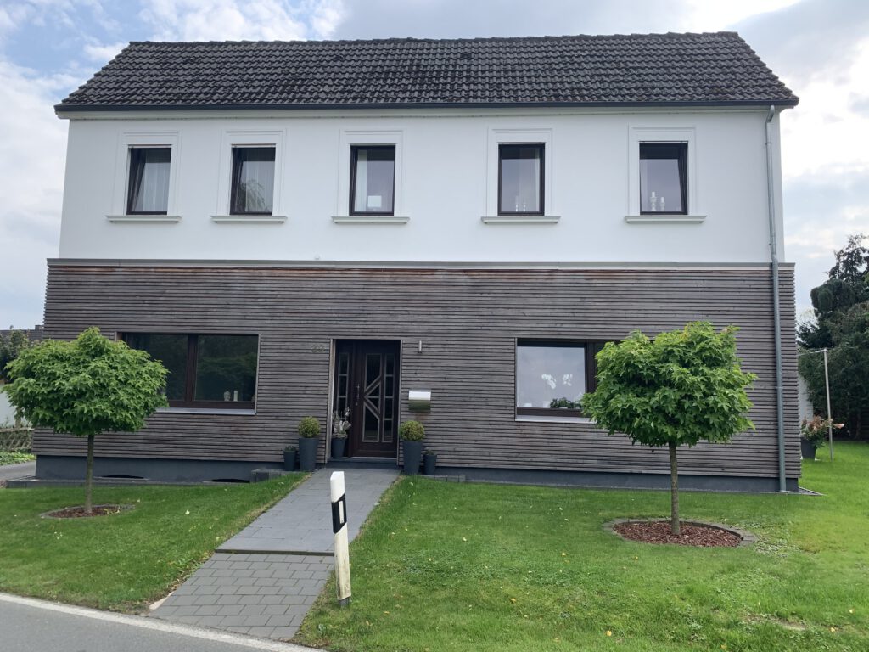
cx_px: 434
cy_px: 326
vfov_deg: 53.1
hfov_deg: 67.3
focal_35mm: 26
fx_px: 653
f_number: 1.8
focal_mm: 4.25
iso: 25
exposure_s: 1/737
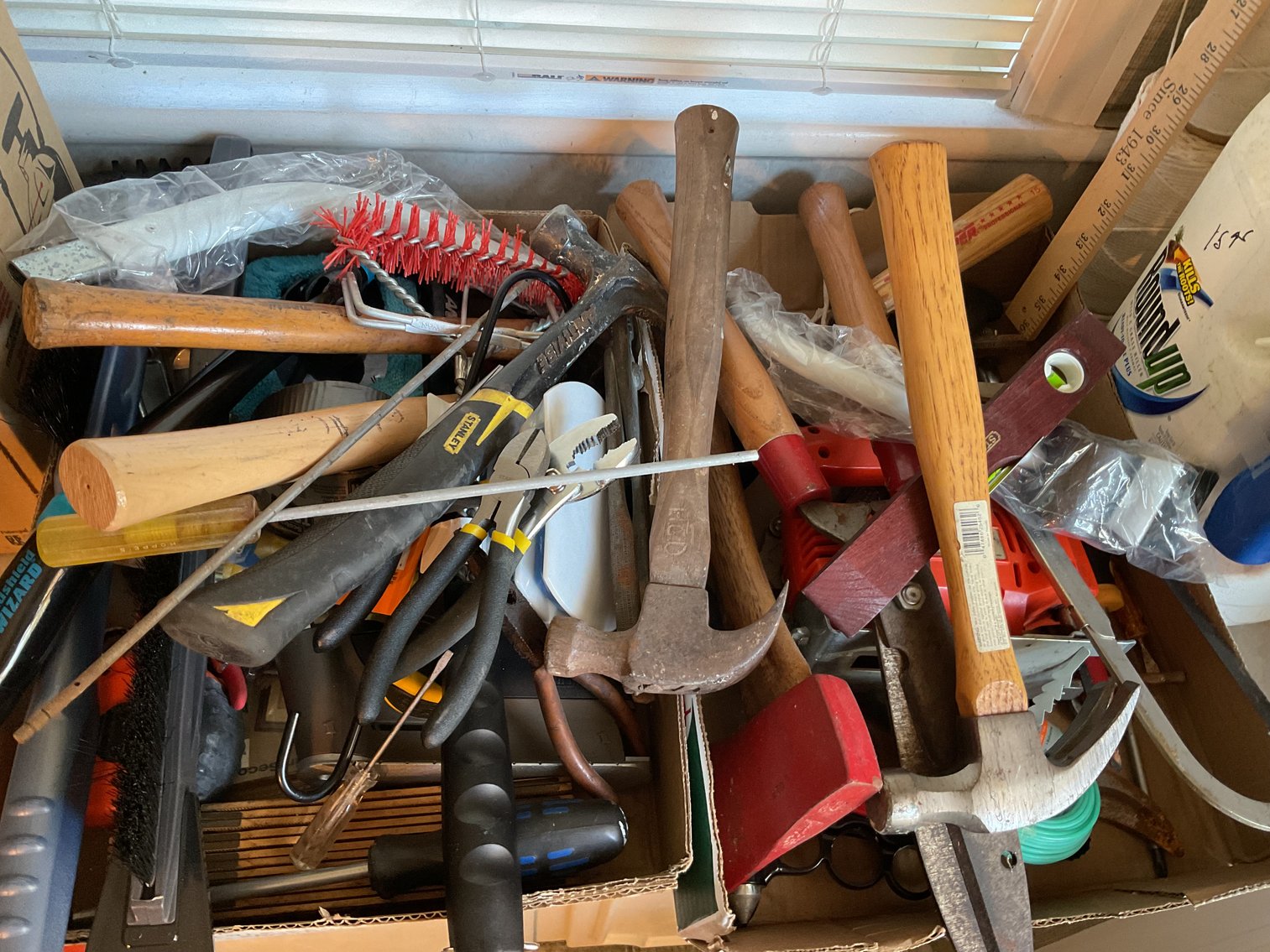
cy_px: 476
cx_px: 635
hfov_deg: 61.7
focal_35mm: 29
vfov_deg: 48.2
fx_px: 1064
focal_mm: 3
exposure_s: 1/60
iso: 160
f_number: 1.8
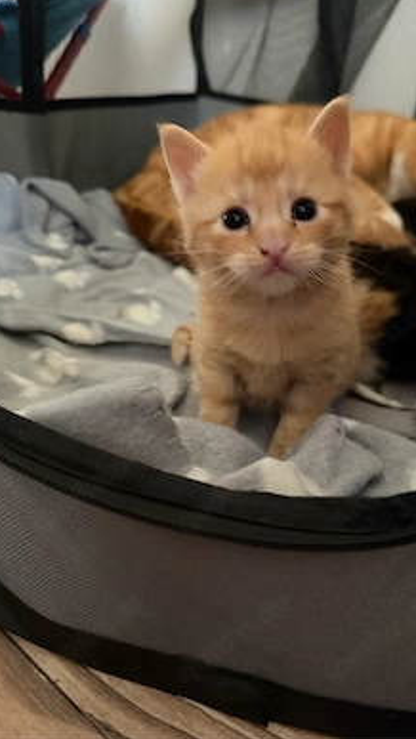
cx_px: 275
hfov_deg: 42.4
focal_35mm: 27
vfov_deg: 69.8
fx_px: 529
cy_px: 361
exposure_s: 1/30
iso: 1000
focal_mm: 6.76
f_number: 1.78
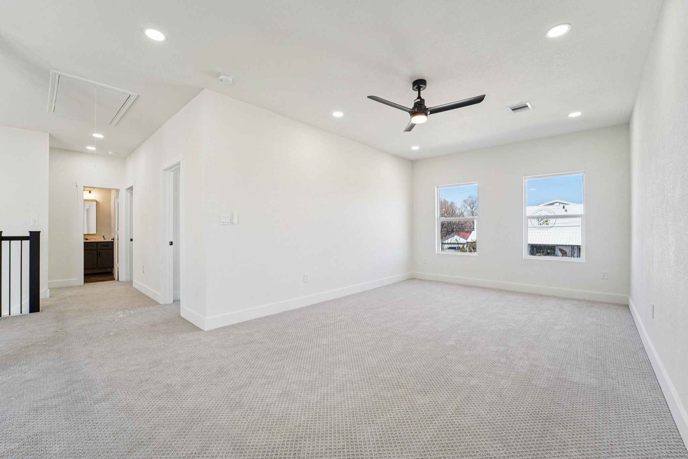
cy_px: 230
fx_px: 268
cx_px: 344
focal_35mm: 14
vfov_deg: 81.2
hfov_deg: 104.3
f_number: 8
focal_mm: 14
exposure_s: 1/100
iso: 500
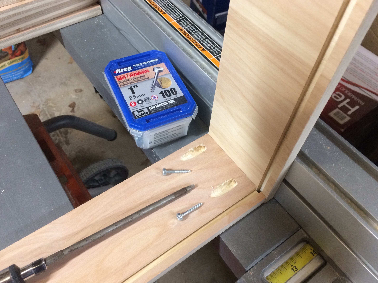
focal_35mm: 30
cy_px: 139
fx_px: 328
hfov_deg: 60.0
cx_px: 187
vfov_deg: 46.8
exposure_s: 1/30
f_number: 2.2
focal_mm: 4.15
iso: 160
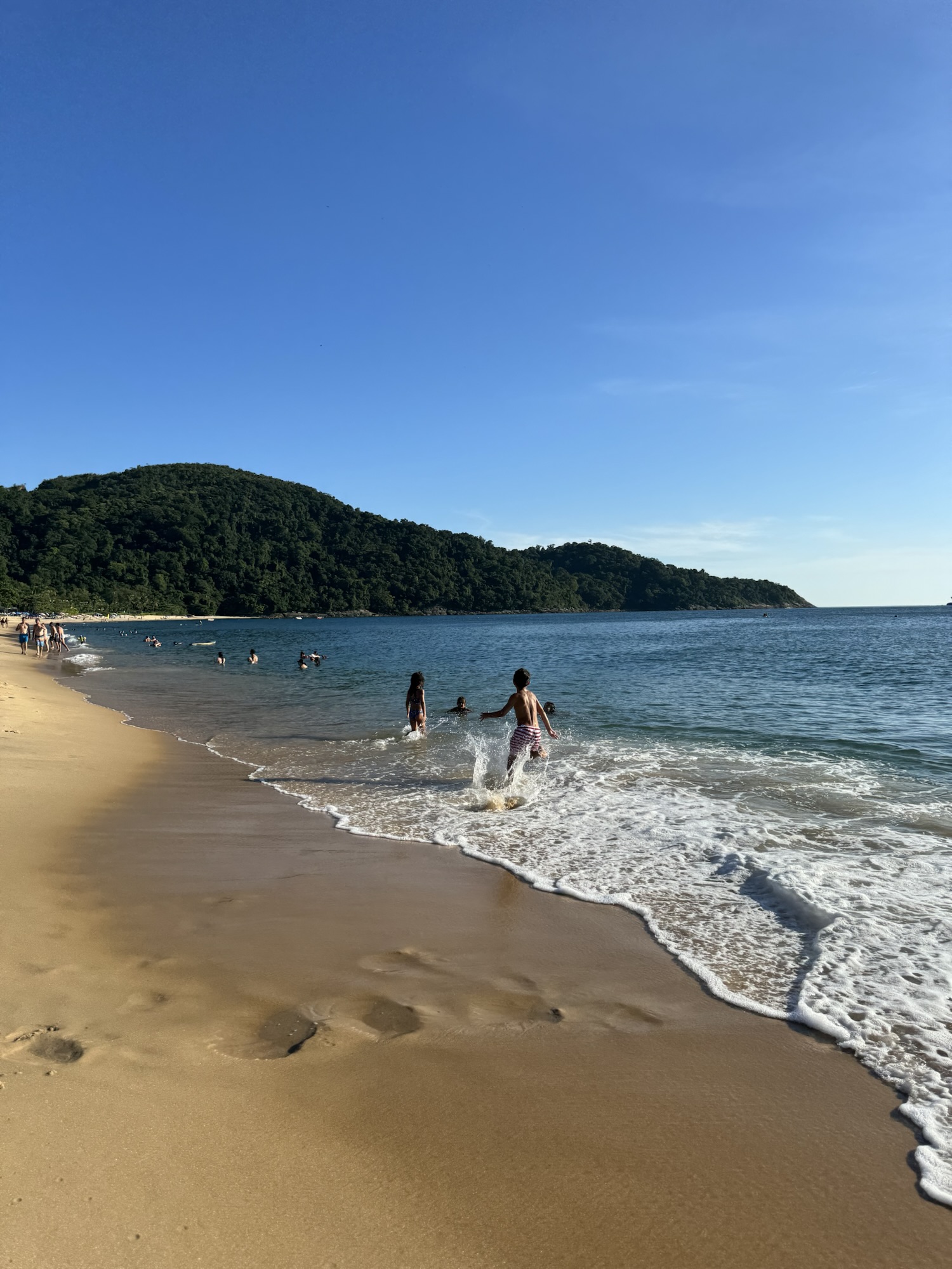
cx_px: 476
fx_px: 880
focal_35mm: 24
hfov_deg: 56.8
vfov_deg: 71.6
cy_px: 634
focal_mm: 6.86
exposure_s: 1/5348
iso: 80
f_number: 1.78
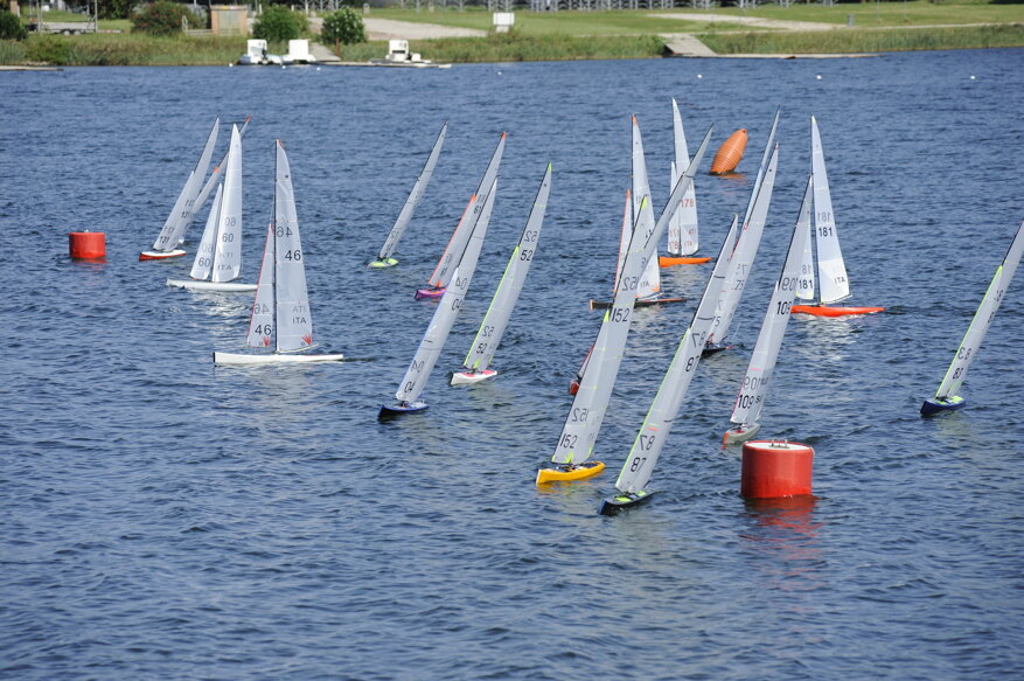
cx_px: 512
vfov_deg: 8.1
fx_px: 4831
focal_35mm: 170
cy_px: 340
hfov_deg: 12.1
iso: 320
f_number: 5.6
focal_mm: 170
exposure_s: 1/1600
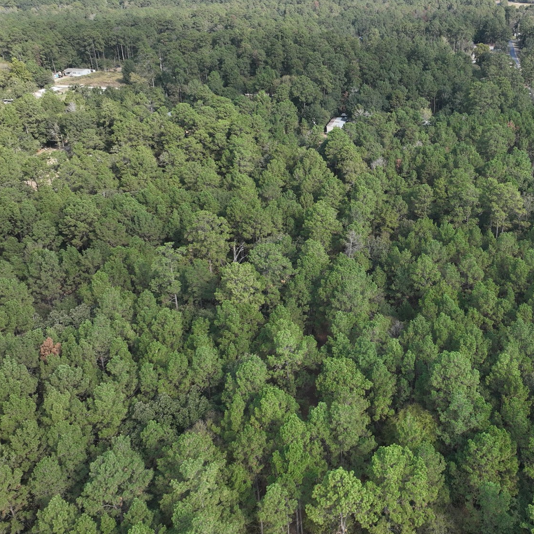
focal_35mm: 39
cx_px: 390
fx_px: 681
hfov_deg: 41.8
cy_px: 273
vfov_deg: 42.8
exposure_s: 1/1250
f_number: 2.8
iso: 100
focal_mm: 12.29
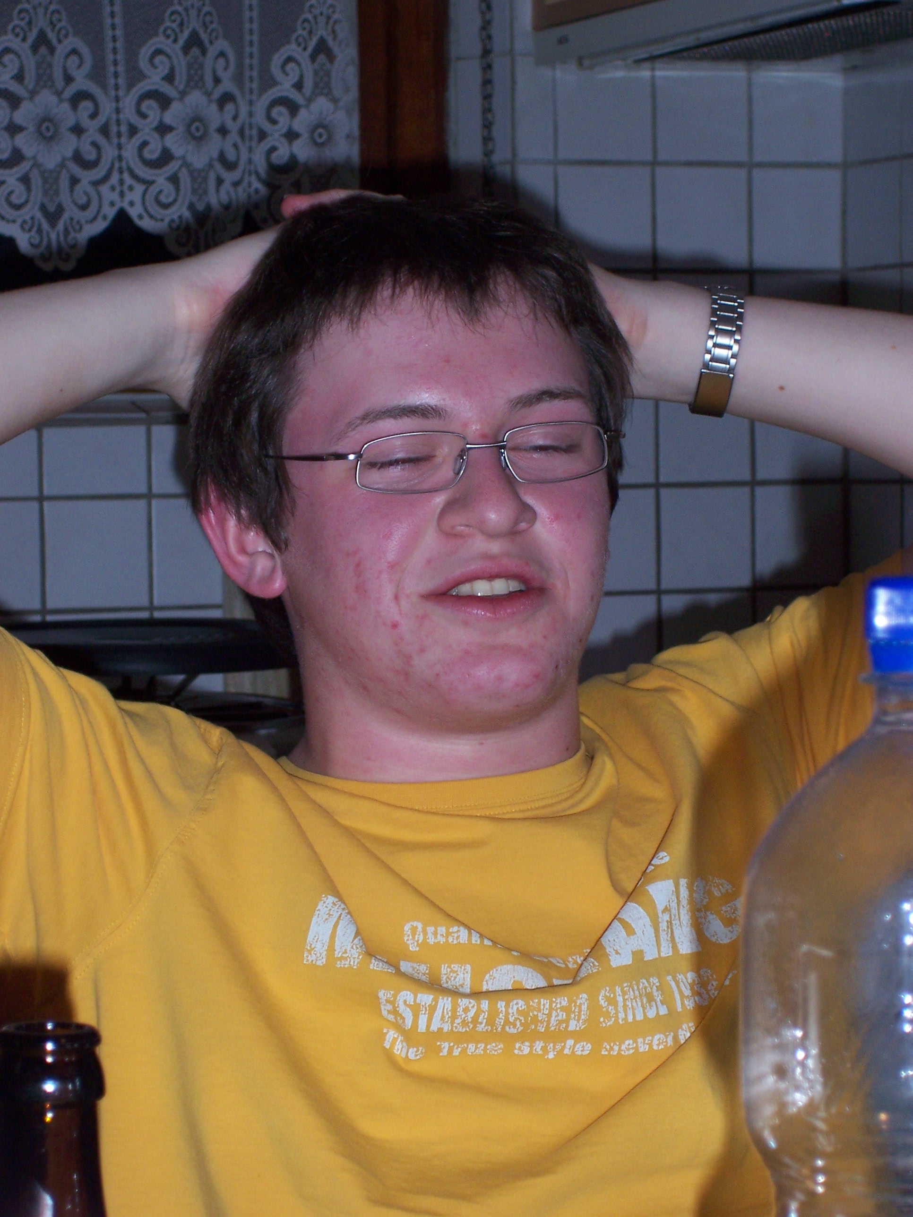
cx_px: 456
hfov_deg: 13.7
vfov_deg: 18.2
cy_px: 608
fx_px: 3798
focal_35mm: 108
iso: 125
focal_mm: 18.6
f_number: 4.8
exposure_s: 1/125
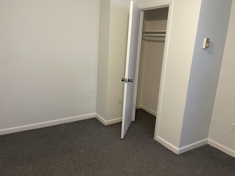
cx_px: 117
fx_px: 183
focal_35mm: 27
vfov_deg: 51.3
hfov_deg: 65.3
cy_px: 85
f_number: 1.6
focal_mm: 5.1
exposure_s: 1/60
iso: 160
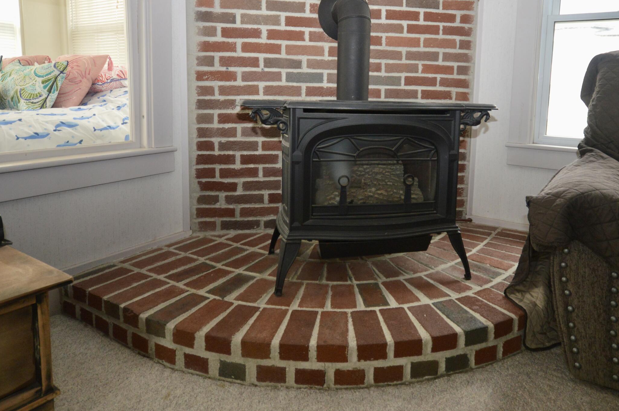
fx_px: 436
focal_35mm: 25
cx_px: 362
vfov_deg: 49.7
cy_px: 137
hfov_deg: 70.2
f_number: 4.2
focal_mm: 11.5
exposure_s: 1/60
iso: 560
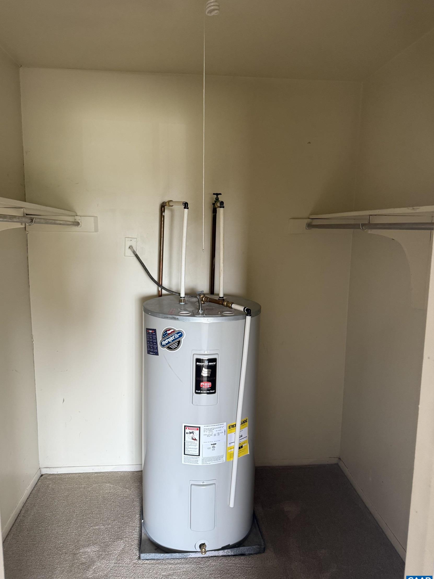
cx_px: 209
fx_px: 418
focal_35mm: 25
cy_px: 288
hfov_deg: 54.9
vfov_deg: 69.4
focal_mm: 6.76
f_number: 1.78
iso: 200
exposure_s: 1/78
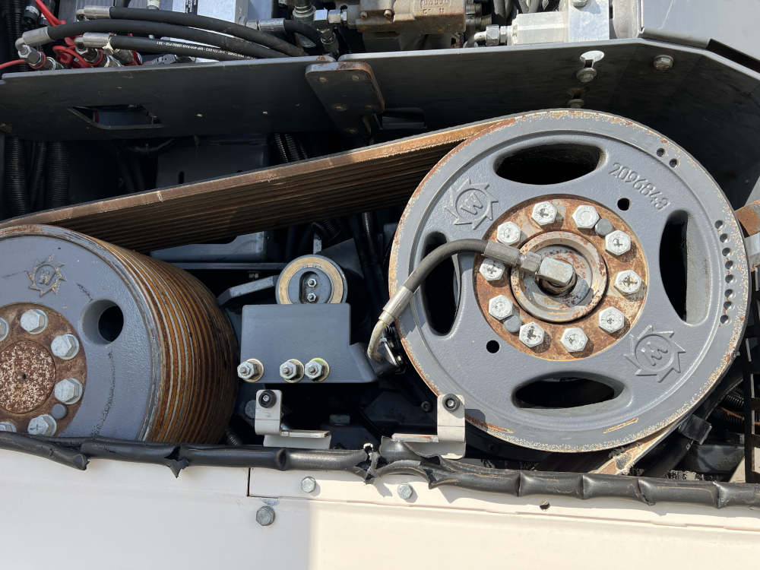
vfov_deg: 53.1
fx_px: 571
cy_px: 285
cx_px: 380
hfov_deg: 67.3
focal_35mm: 26
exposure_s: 1/1224
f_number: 1.5
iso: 50
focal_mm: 5.7
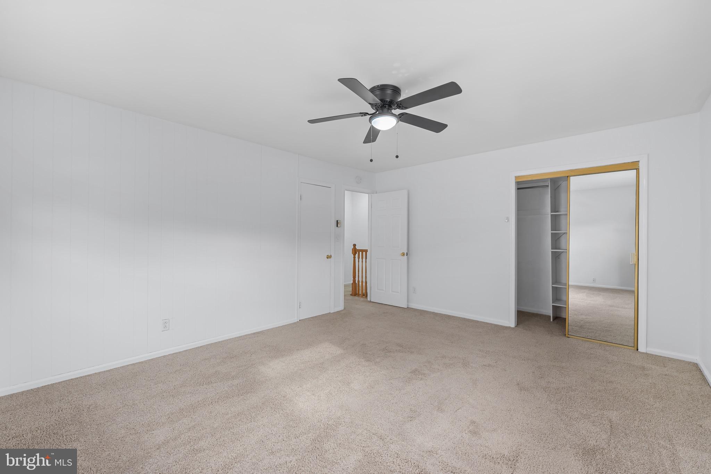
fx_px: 276
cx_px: 356
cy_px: 237
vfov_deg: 81.2
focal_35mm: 14
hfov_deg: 104.3
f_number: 9
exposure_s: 1/4
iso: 320
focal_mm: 14
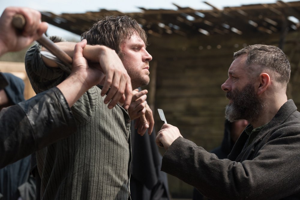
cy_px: 100
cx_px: 150
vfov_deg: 11.8
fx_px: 967
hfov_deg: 17.6
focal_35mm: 116
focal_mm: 116
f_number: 8
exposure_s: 1/640
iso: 400
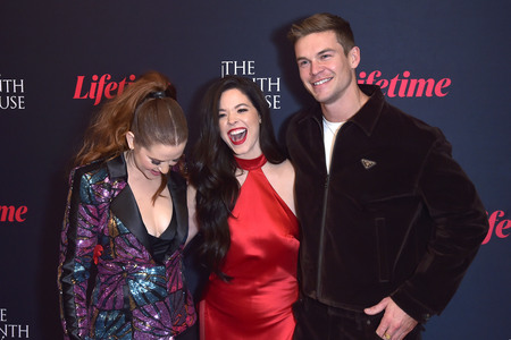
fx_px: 568
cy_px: 170
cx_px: 256
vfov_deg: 33.4
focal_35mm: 40
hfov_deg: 48.5
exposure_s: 1/250
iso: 1000
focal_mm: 40
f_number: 6.3
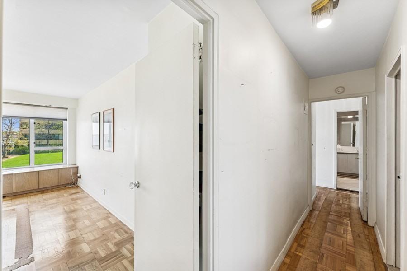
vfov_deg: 81.2
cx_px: 204
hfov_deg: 104.3
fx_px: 158
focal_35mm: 14
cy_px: 136
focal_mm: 14
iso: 100
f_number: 11
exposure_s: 1/4
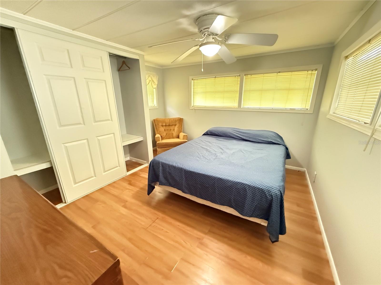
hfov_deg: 102.1
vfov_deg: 85.7
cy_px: 142
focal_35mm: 14
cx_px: 190
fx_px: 154
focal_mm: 2.22
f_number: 2.2
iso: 1600
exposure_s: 1/40
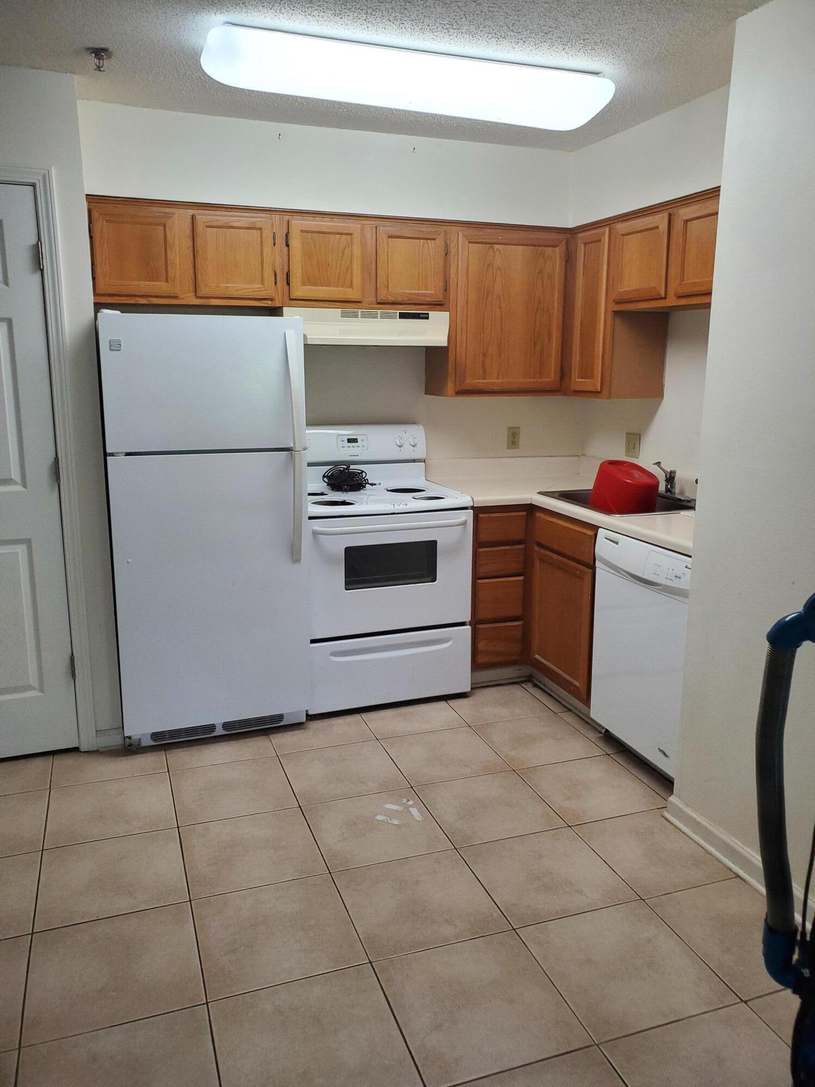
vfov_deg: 67.3
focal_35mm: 26
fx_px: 816
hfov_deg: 53.1
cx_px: 408
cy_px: 544
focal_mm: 4.3
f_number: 2.4
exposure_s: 1/59
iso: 250
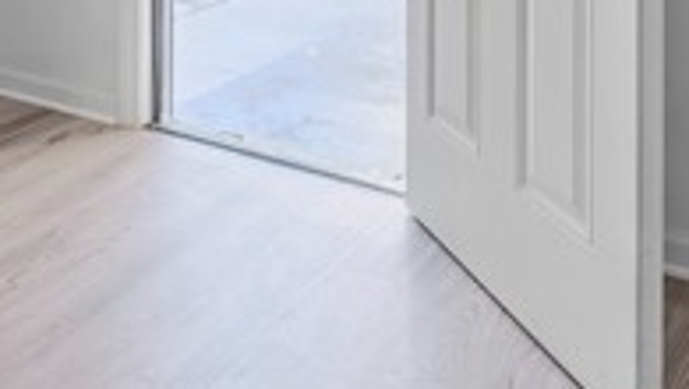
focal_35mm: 55
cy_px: -232
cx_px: 187
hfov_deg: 37.1
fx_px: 1006
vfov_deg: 18.7
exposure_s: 1/40
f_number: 7.1
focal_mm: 16
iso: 100
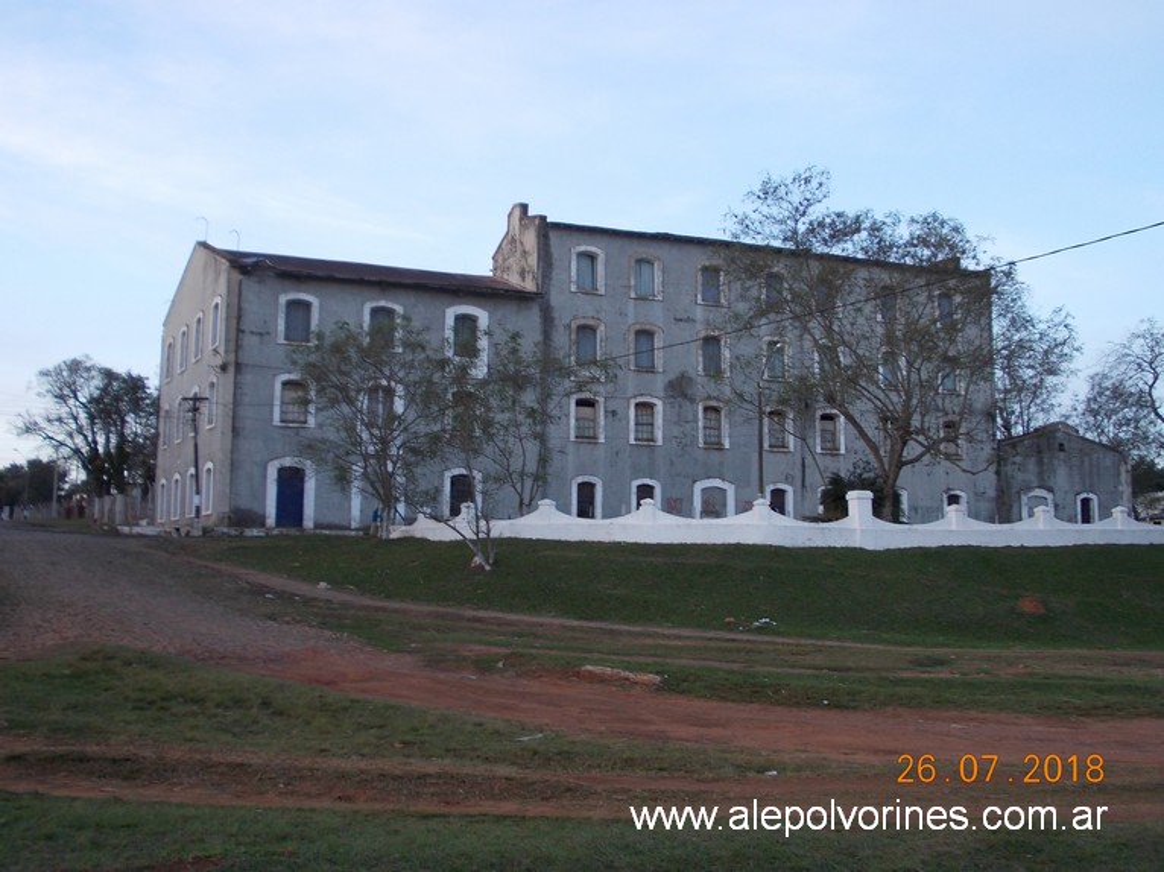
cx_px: 582
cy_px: 436
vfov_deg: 37.7
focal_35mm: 38
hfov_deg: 49.0
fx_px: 1277
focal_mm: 5.3
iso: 80
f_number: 3.1
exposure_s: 1/30
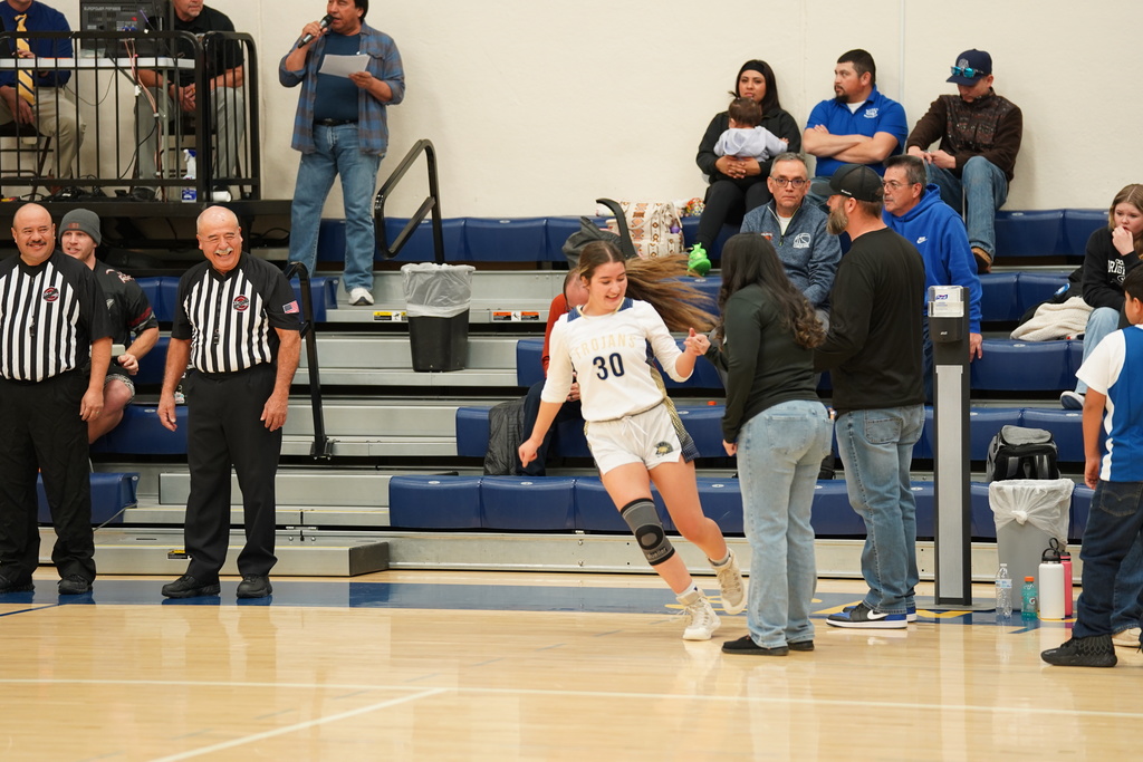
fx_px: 4890
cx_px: 572
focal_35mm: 154
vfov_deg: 8.9
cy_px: 381
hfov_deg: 13.3
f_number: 3.2
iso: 1600
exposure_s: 1/160
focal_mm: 154
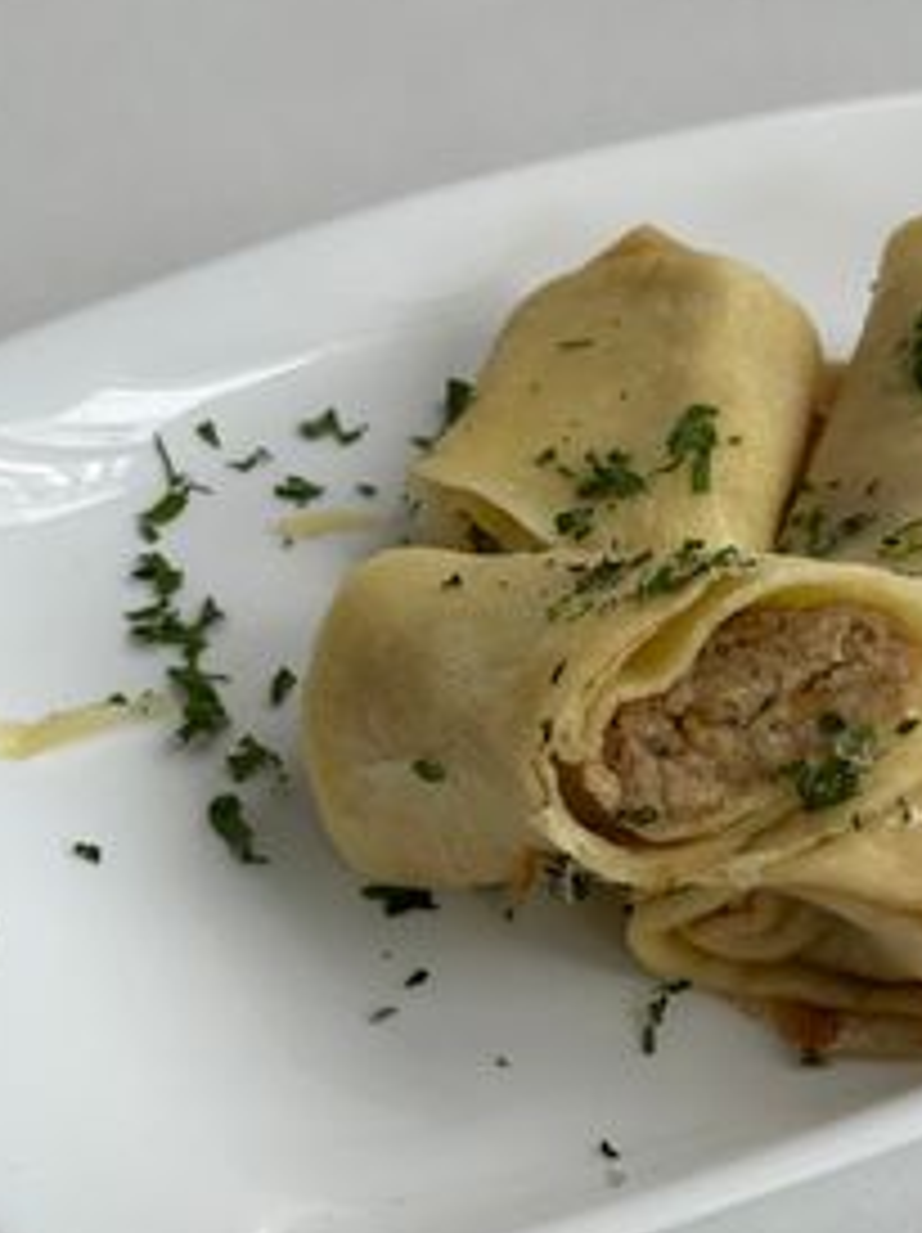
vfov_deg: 24.1
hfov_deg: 18.1
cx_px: 693
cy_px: 641
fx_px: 2881
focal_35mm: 81
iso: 25
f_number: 2
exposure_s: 1/127
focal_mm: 6
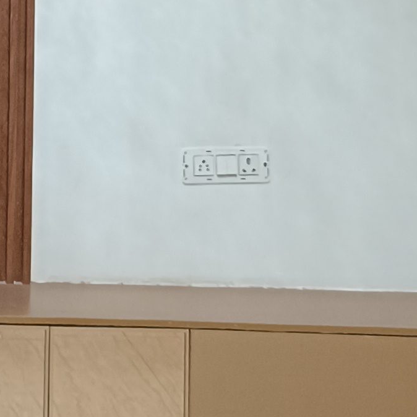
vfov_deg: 13.0
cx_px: -221
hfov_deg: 12.8
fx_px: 1758
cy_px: -161
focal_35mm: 129
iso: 687
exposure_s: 1/50.1
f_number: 1.88
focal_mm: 5.59
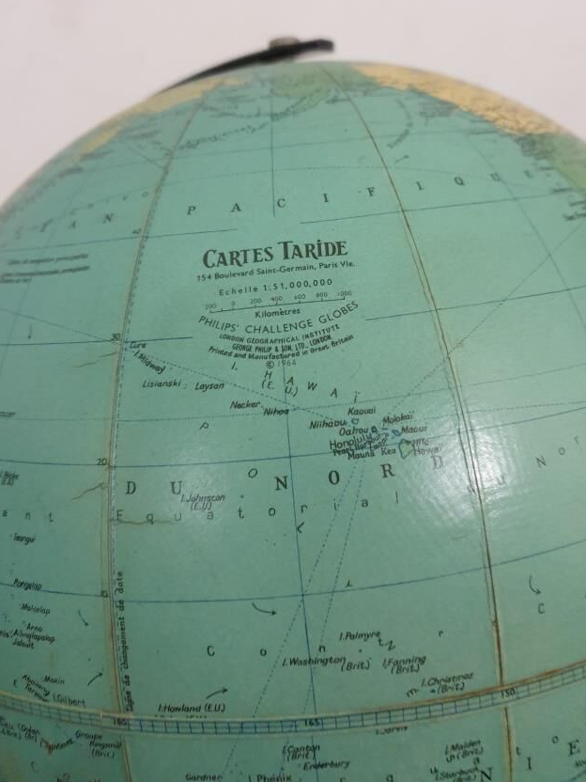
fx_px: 722
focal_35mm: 32
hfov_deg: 44.1
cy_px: 307
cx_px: 328
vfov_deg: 56.3
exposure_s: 1/25
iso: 320
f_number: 1.5
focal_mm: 4.3
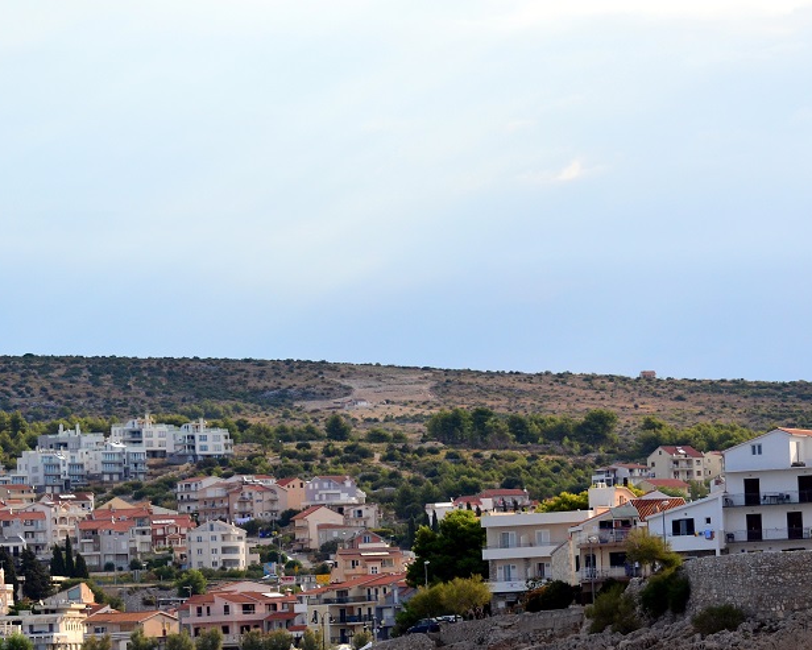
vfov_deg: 7.5
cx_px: 408
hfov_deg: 9.4
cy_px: 392
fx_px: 4927
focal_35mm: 205
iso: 640
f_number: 4.5
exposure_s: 1/4000
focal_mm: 90
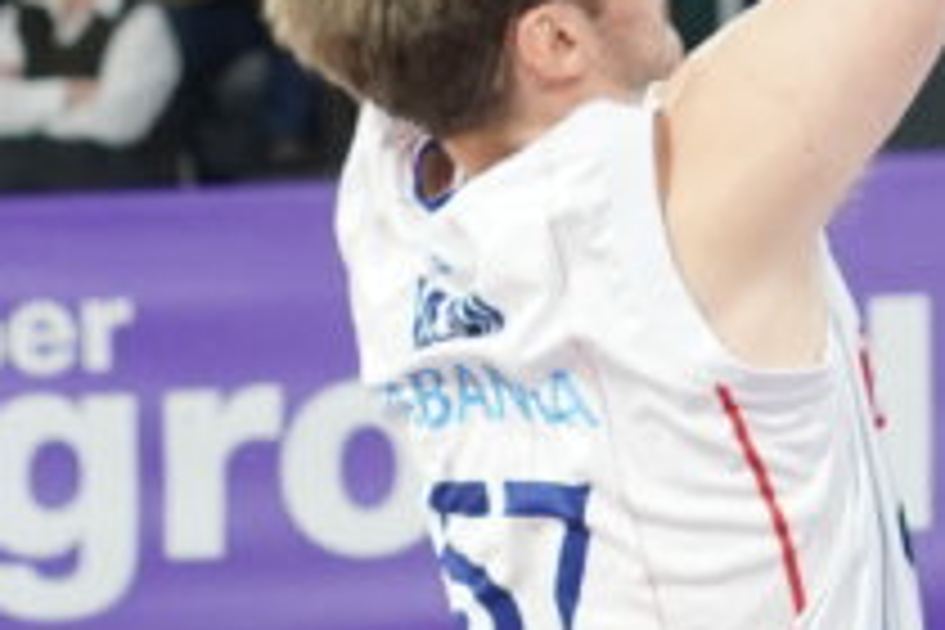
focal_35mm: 696
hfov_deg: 3.0
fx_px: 18269
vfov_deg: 2.0
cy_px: -88
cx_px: 324
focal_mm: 76
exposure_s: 1/160
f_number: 5
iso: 1250
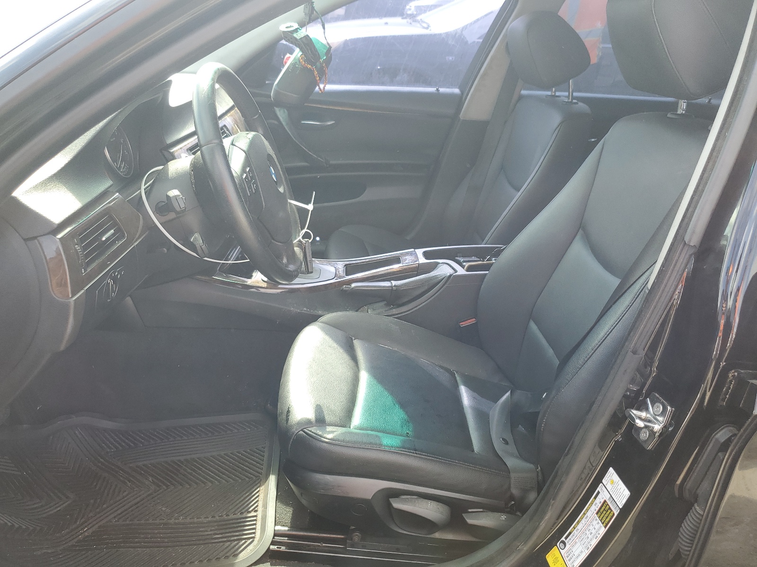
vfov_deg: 53.1
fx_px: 569
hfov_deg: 67.3
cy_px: 284
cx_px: 378
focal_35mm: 26
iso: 50
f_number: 1.5
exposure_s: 1/238
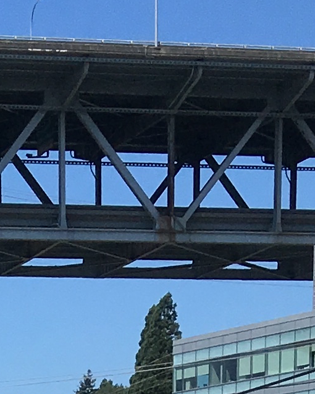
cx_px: -186
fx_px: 2087
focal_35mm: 179
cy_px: 1212
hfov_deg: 8.4
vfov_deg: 8.7
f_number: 2.2
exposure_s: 1/2564
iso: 25
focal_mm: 4.15
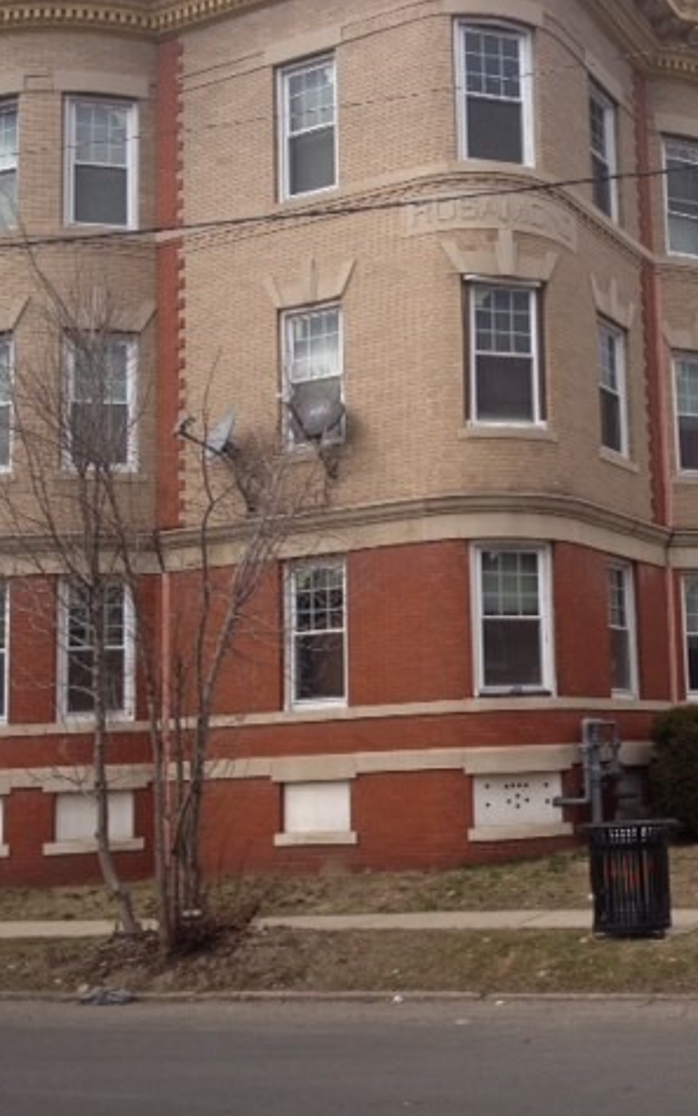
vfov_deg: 40.3
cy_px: 554
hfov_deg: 25.4
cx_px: 555
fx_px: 1521
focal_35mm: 50
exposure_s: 1/935
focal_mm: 4.28
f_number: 2.4
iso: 50
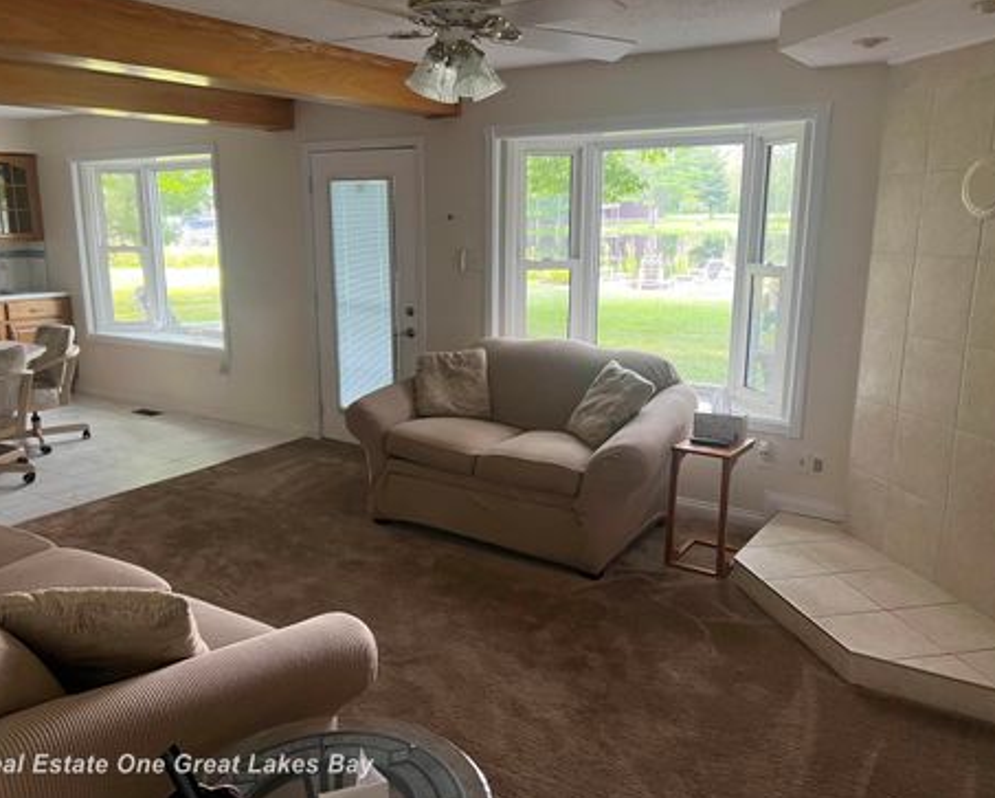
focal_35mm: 28
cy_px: 395
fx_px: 825
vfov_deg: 51.6
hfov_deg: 62.2
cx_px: 488
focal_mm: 5.7
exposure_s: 1/50
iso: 160
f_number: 1.5
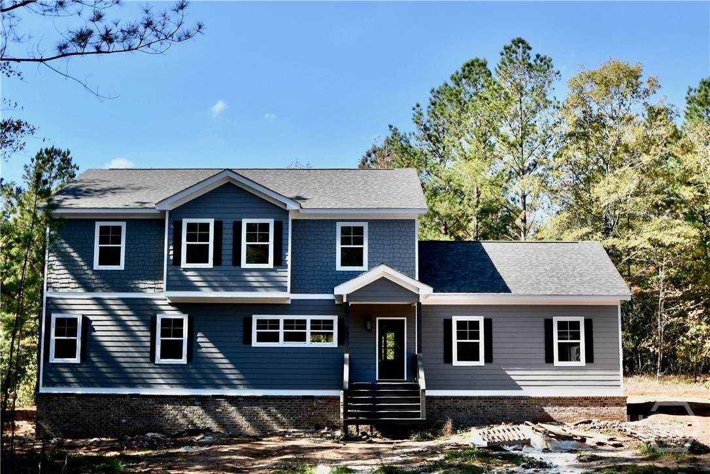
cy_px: 237
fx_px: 710
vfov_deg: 36.9
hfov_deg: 53.1
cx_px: 355
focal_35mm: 36
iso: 200
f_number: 8
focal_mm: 24
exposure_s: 1/250
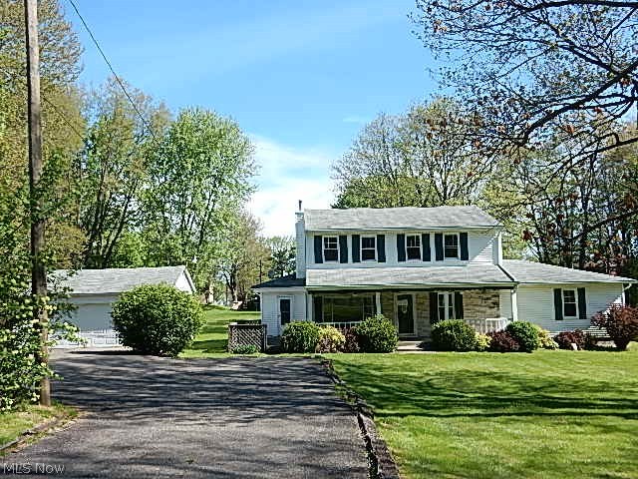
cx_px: 319
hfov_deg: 51.4
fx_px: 664
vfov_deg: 39.7
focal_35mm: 36
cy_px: 240
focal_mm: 6.4
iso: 125
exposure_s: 1/800
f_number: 4
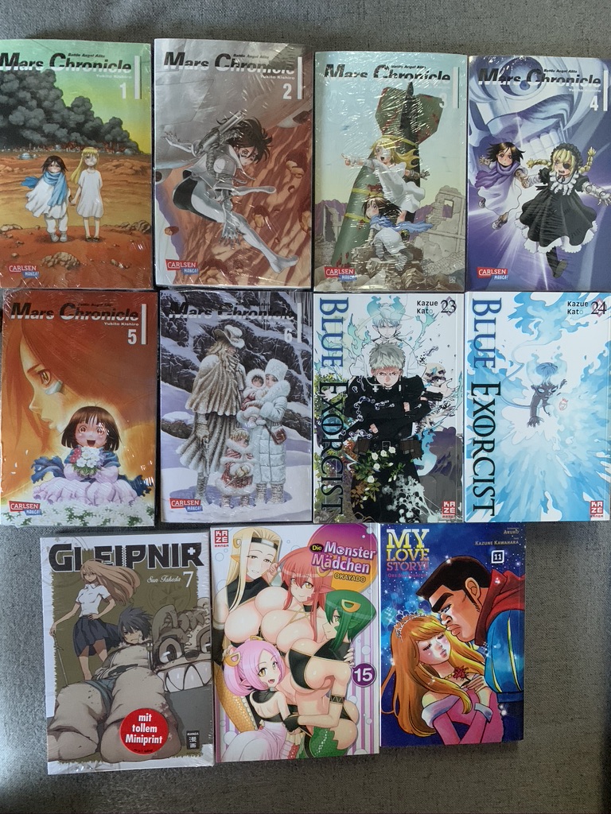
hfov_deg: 53.1
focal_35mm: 26
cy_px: 407
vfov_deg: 67.3
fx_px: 612
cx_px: 306
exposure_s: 1/30
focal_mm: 4.25
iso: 500
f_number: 1.8
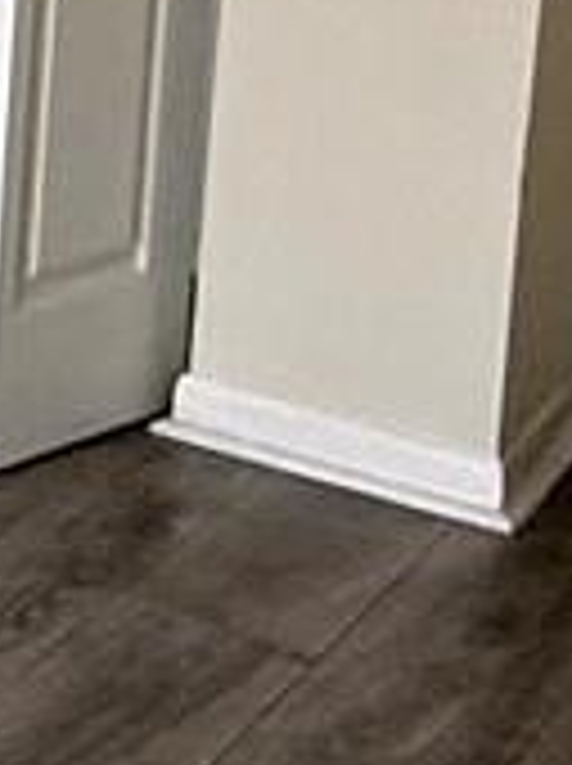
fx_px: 2916
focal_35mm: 132
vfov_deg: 13.8
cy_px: -464
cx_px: -1513
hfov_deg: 8.1
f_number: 2.2
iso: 200
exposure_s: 1/99
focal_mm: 2.22
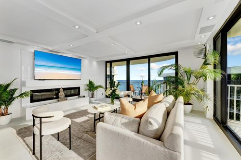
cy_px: 80
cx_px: 120
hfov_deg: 104.3
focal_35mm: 14
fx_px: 94
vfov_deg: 81.2
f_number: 9
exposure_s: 1/160
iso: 400
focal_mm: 14
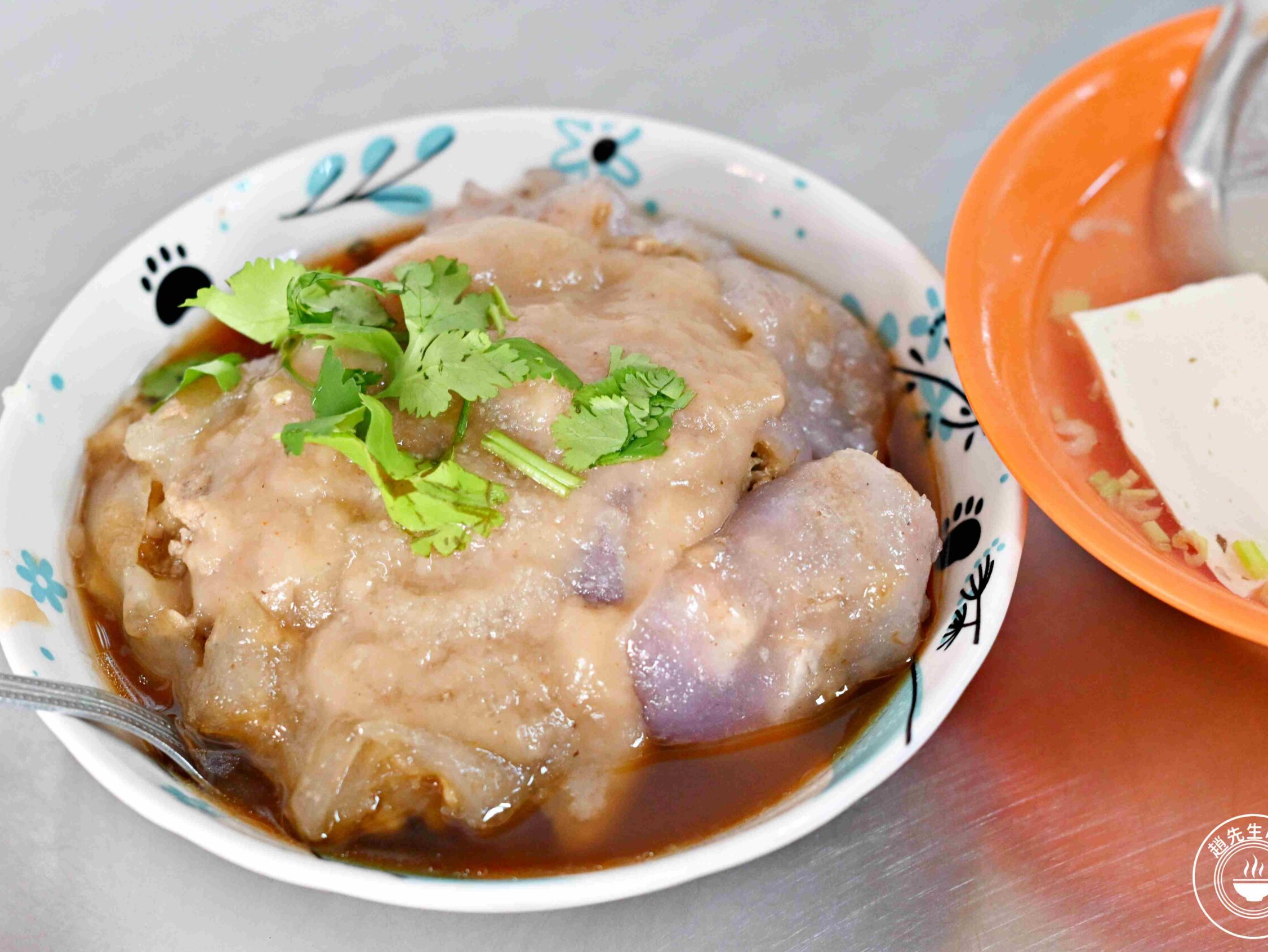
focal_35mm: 82
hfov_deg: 23.8
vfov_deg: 18.0
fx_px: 3004
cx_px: 624
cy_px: 479
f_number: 3.2
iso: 1400
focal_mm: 50
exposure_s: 1/160
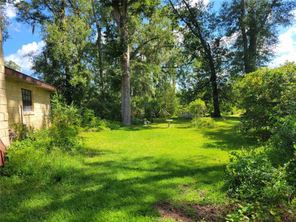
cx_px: 148
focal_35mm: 26
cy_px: 111
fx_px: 222
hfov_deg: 67.3
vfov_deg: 53.1
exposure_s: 1/1000
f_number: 1.8
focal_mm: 5.4
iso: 40
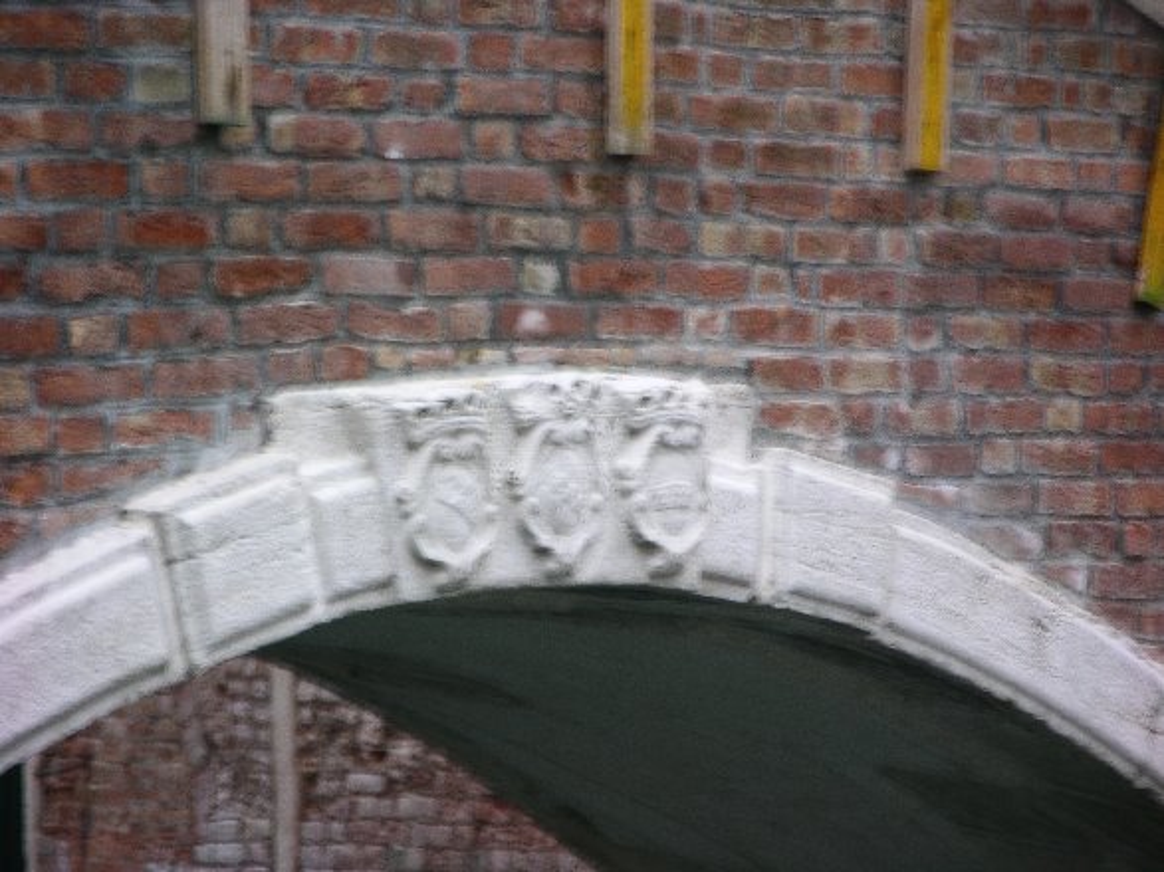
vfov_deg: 5.3
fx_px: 9413
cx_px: 582
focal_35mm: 280
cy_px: 436
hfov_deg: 7.1
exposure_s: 1/6.8
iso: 50
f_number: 4.2
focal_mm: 71.2
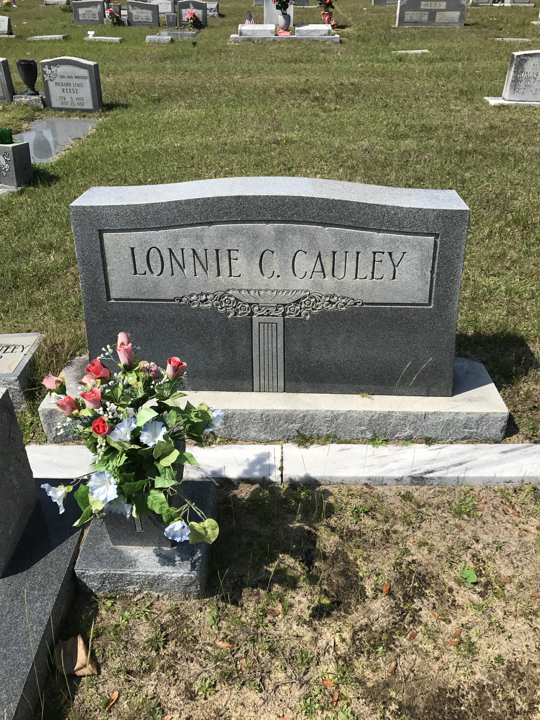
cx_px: 270
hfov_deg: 49.7
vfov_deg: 63.4
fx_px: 582
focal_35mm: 28
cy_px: 360
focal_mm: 3.99
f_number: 1.8
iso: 20
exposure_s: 1/2817
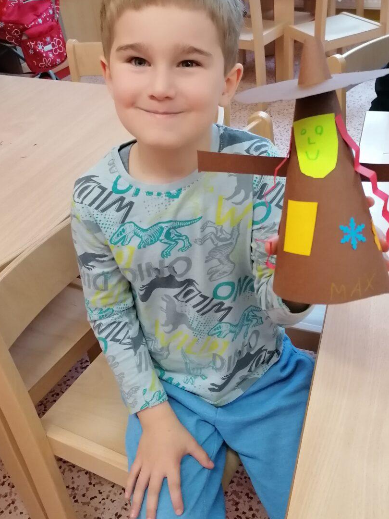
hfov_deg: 35.8
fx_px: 599
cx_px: 231
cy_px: 236
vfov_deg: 46.7
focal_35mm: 40
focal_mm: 4.75
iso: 400
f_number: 1.8
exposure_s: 1/100
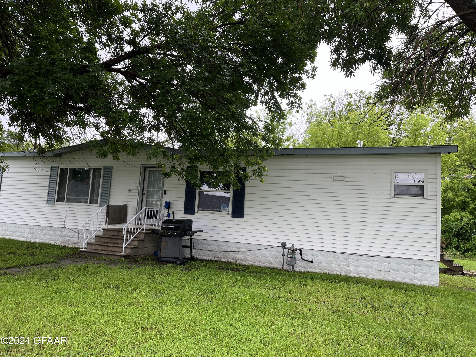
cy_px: 178
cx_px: 238
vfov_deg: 53.1
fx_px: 358
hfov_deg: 67.3
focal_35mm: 26
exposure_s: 1/375
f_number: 1.6
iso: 50
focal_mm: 5.1
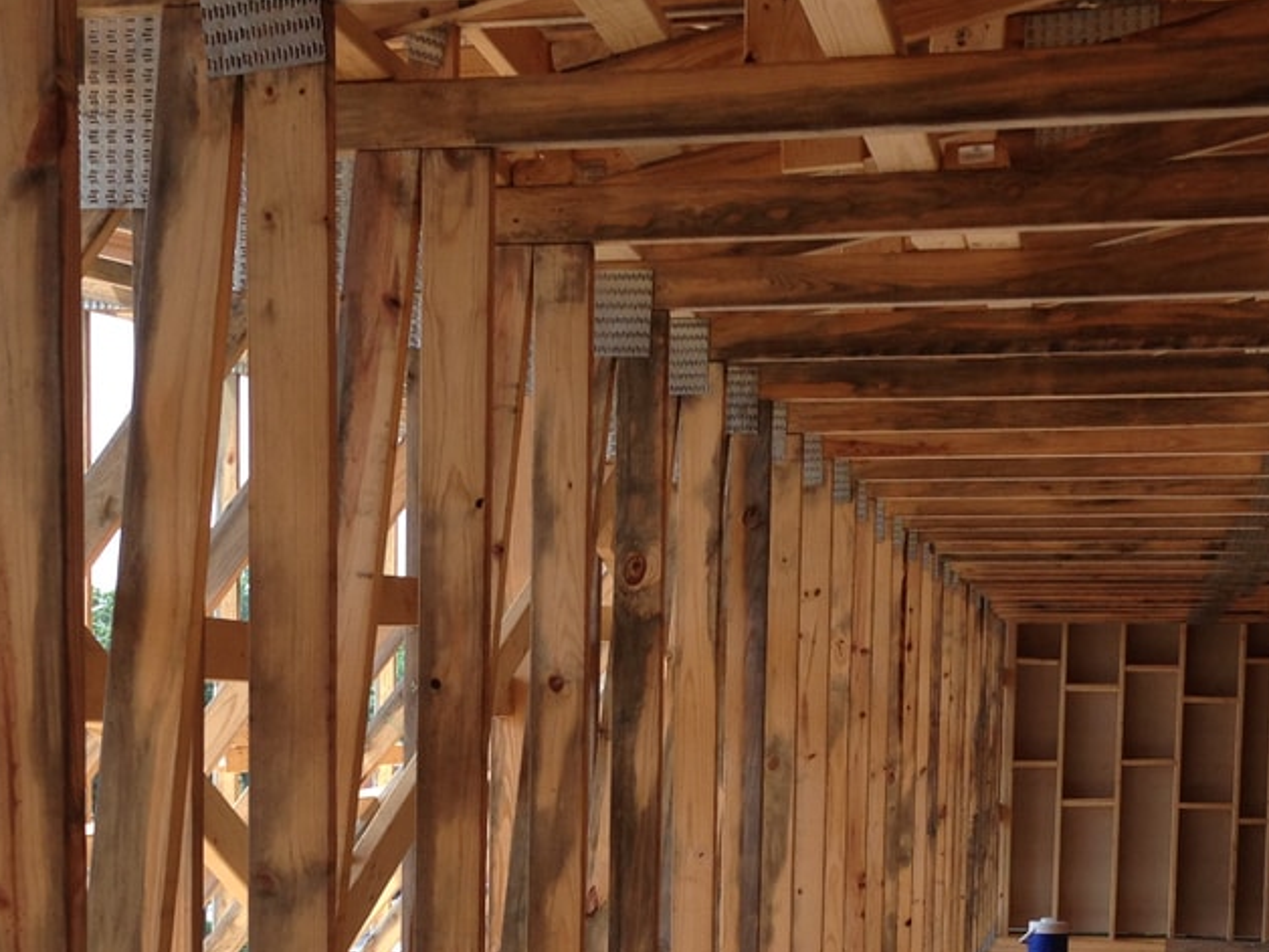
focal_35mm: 70
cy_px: 908
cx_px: 512
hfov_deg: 27.7
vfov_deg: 20.5
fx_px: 2566
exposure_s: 1/319
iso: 50
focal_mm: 4.13
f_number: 2.4
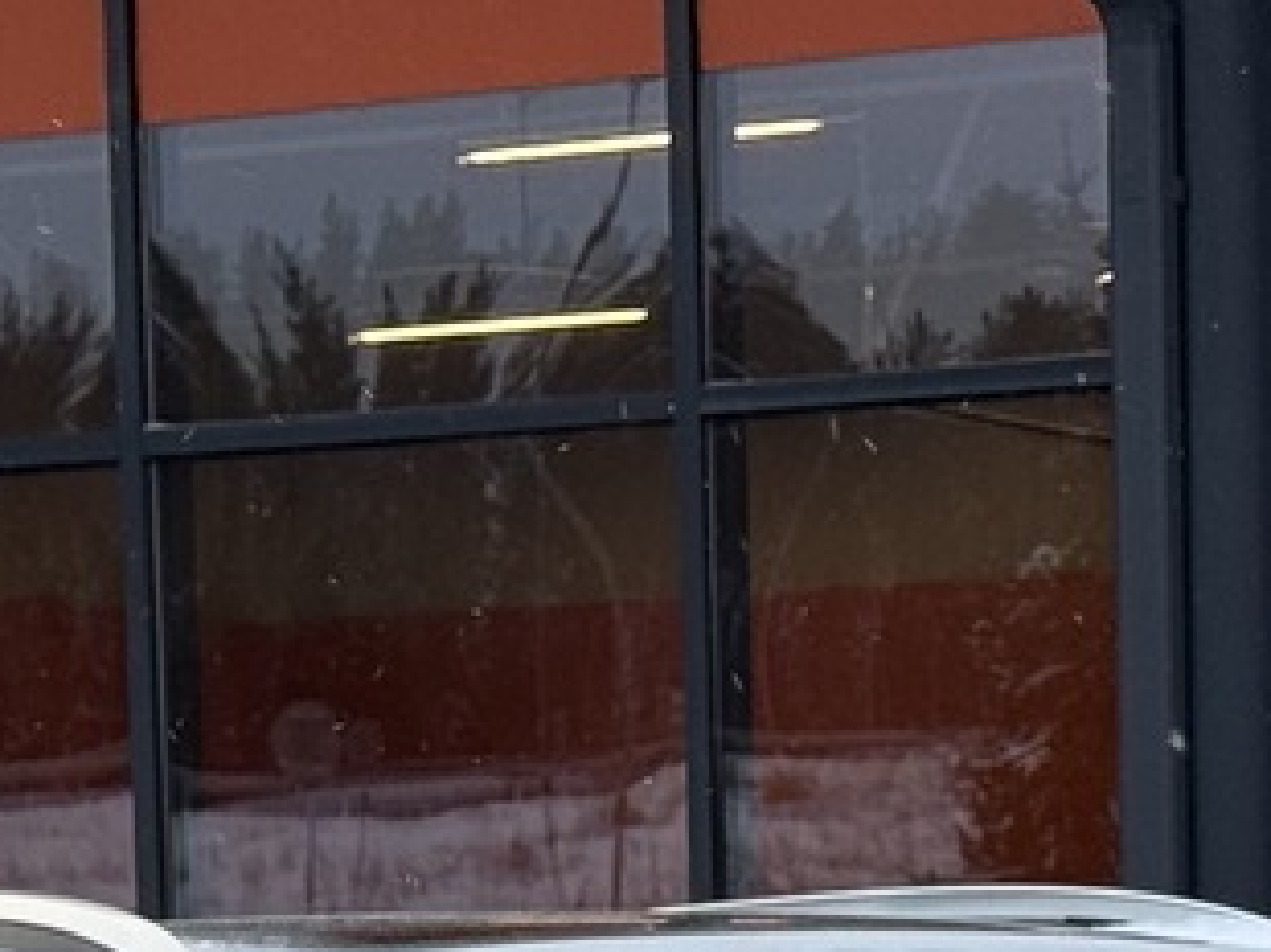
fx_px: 8182
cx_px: 1054
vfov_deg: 6.4
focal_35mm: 223
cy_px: 2113
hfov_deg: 8.9
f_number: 1.78
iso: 64
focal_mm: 6.76
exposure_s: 1/448
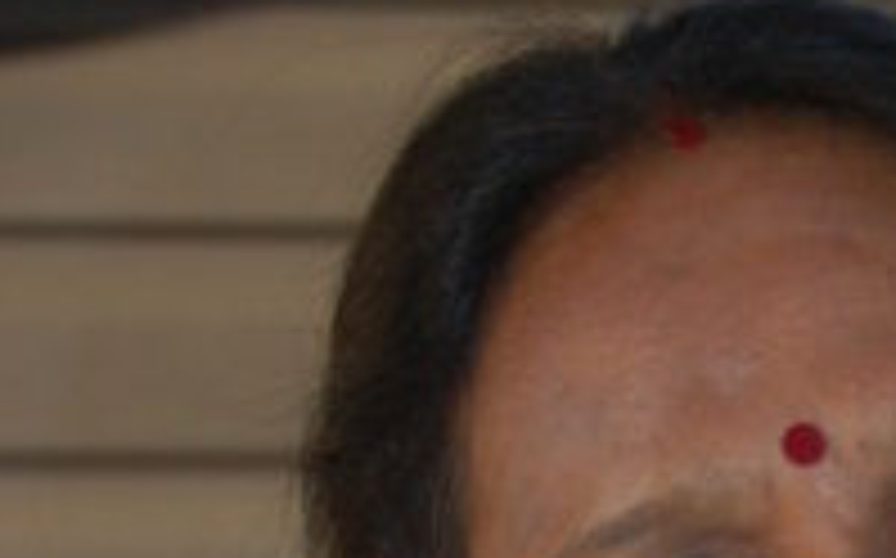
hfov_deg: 5.9
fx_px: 8628
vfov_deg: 3.6
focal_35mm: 354
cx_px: 1484
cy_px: 1557
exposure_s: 1/320
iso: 400
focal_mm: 45
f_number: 5.3
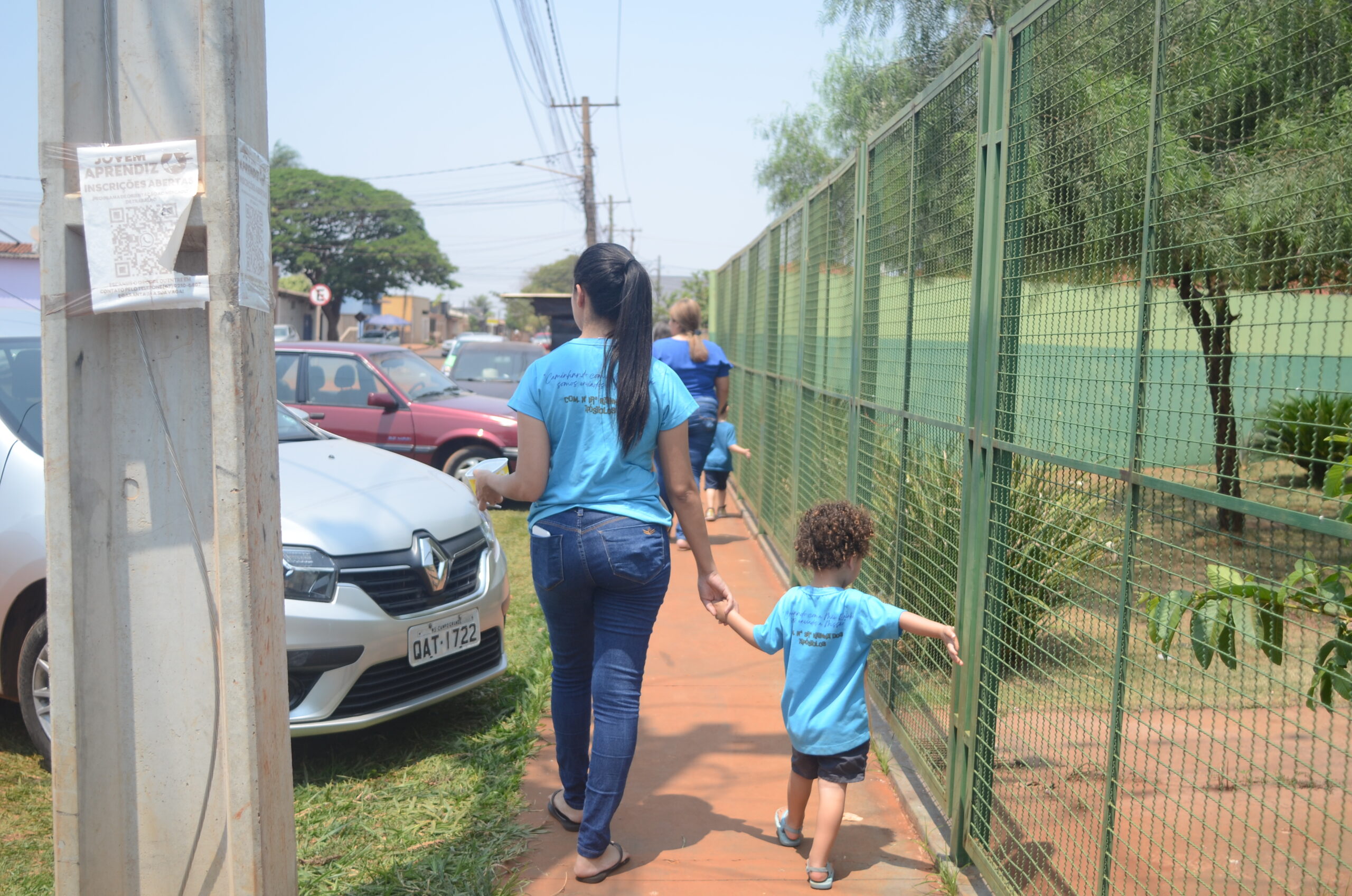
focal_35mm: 36
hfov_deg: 53.2
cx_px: 676
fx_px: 1349
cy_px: 448
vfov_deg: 36.7
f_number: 2.8
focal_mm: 24
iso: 160
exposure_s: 1/1600
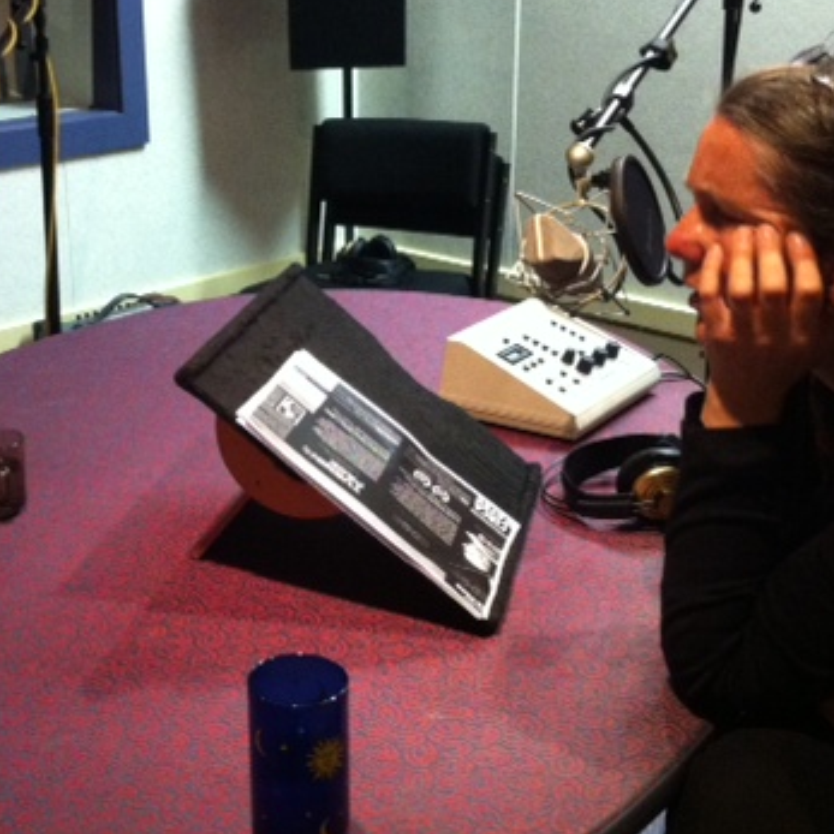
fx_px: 1554
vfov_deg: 30.0
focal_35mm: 57
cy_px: 344
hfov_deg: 29.7
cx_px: 243
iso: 400
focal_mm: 3.85
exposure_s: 1/17
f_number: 2.8
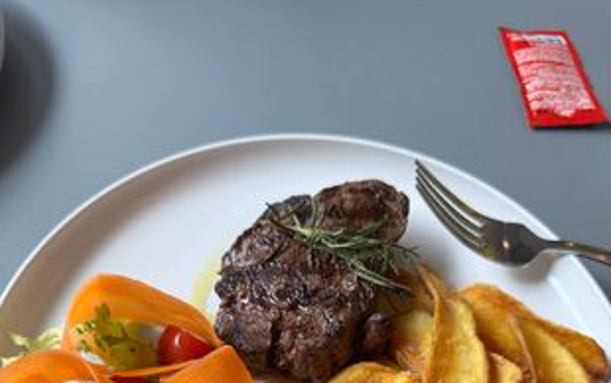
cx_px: 302
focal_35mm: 35
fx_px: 583
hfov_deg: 55.3
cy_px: 410
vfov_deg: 32.4
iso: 50
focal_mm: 6.76
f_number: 1.78
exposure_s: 1/100
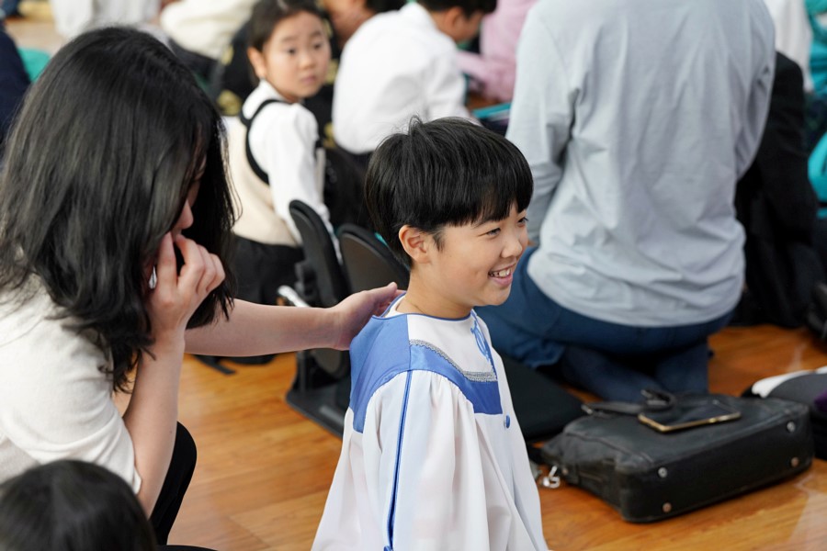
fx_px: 1838
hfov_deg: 25.4
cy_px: 276
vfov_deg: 17.1
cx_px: 414
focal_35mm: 80
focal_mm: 80
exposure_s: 1/160
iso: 1250
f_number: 4
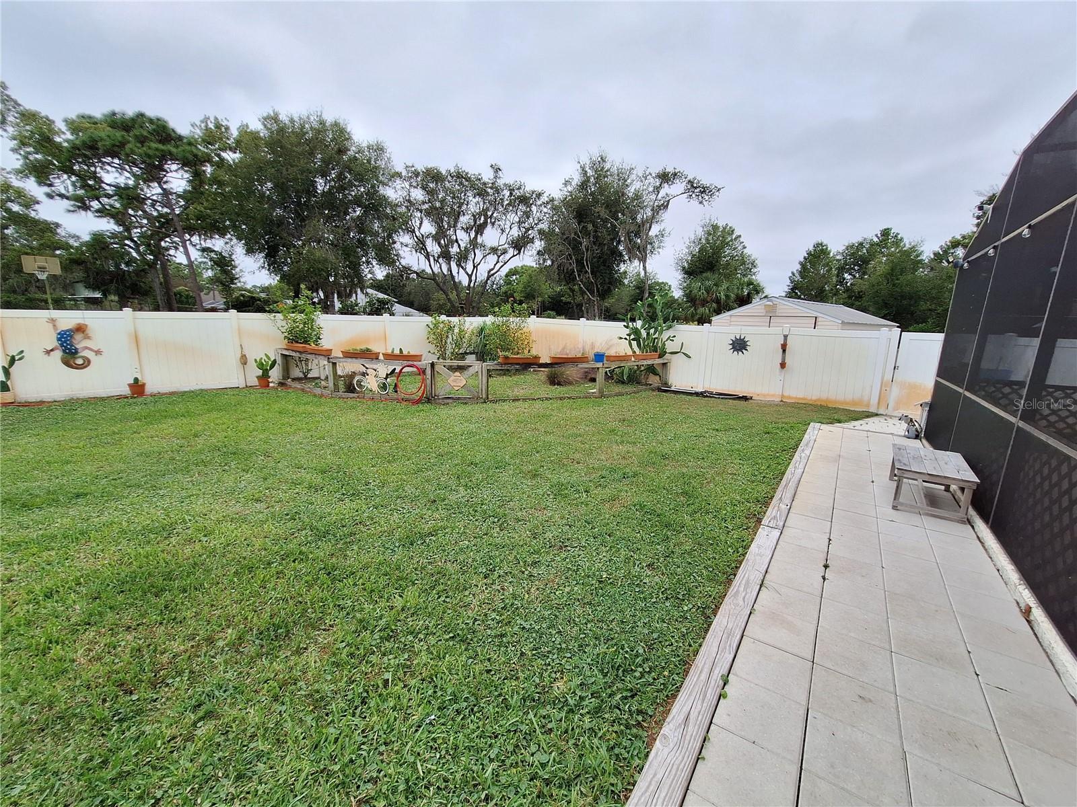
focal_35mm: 13
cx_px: 538
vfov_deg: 89.9
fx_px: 404
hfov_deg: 106.2
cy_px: 404
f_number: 2.2
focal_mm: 1.74
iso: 40
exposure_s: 1/803
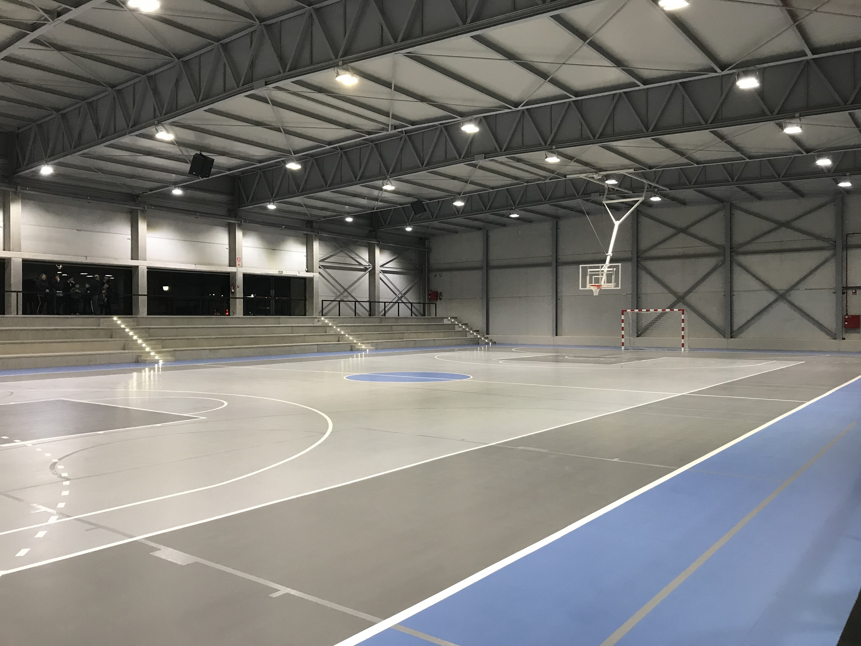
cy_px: 323
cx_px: 430
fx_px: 696
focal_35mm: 28
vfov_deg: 49.7
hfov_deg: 63.4
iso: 32
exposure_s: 1/25
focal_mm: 3.99
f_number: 1.8
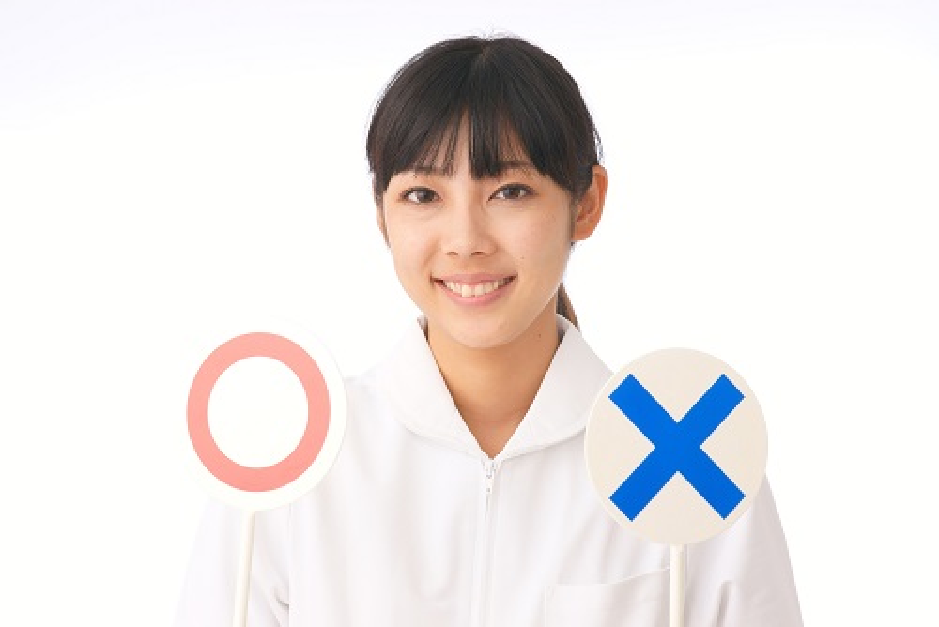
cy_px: 314
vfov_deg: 16.1
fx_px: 2218
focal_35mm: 85
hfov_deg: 23.9
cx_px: 470
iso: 200
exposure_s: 1/100
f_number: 13
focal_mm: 85
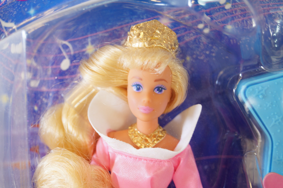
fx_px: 530
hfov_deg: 29.9
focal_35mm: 68
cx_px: 142
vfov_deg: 20.1
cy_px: 94
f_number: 5.6
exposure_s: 1/6
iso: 100
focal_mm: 45
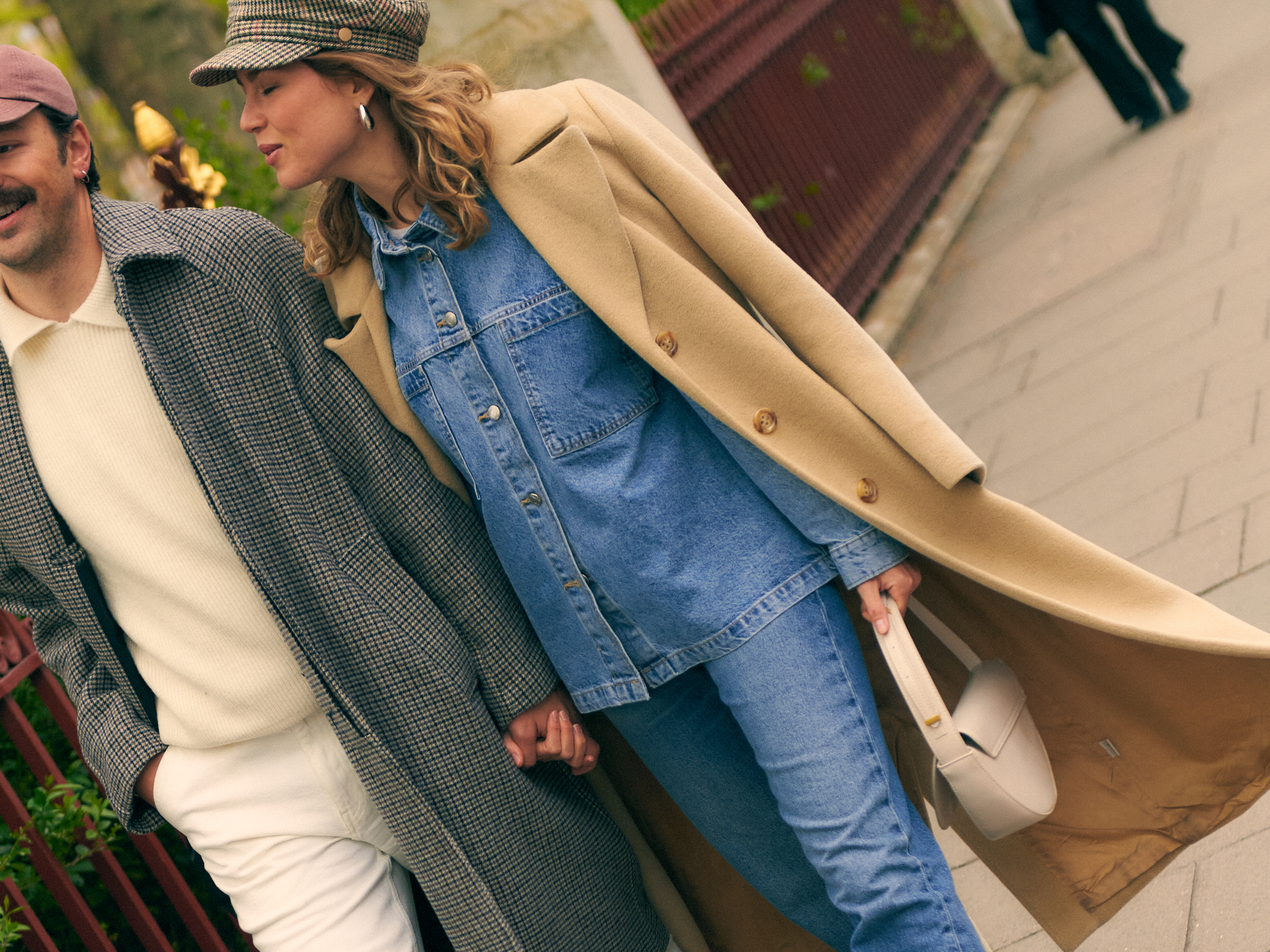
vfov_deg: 12.4
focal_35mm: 118
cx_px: 561
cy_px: 969
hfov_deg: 16.7
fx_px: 4329
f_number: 3.5
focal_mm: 70
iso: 640
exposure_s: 1/320
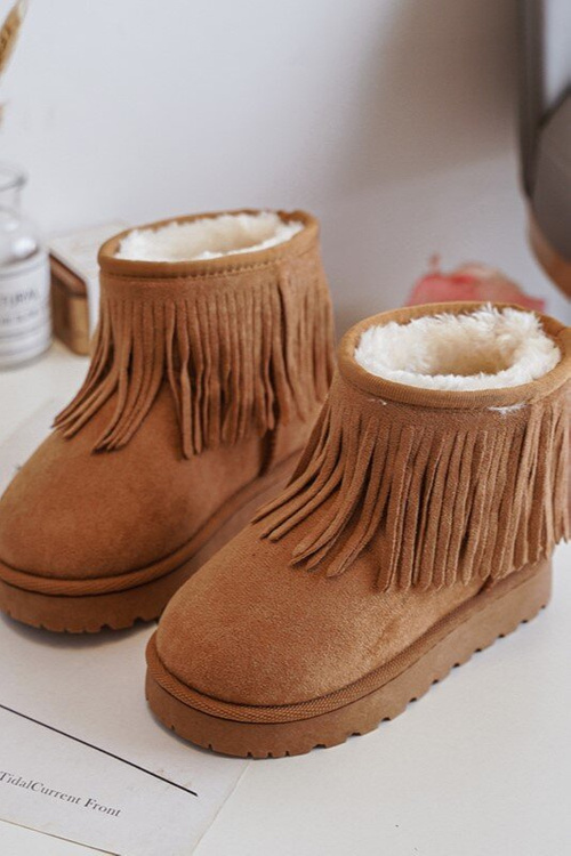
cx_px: 286
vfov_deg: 44.5
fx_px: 1047
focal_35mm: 44
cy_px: 428
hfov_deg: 30.5
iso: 500
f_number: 4
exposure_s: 1/100
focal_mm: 44
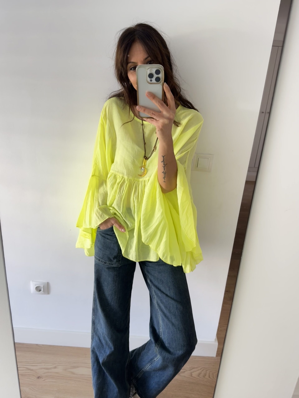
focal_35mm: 24
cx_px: 150
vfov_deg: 71.6
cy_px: 199
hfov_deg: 56.8
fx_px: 276
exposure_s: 1/97
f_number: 1.78
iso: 200
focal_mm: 6.76
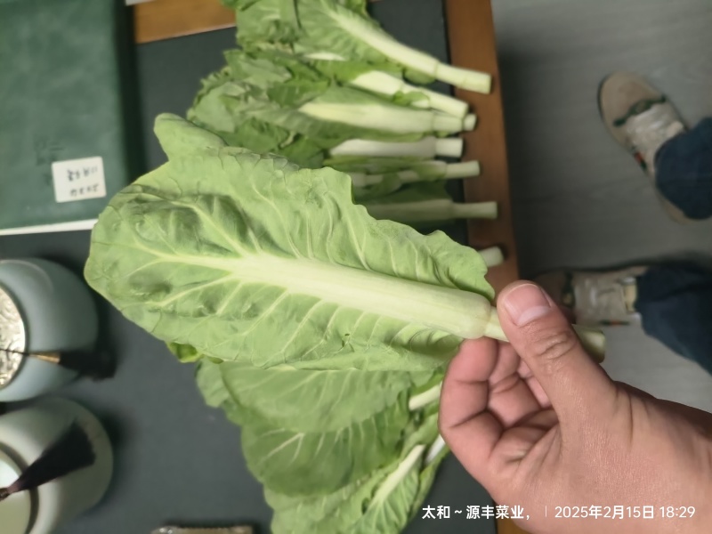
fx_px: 535
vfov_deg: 53.1
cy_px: 267
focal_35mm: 26
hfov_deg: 67.3
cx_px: 356
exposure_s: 1/201
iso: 1250
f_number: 1.8
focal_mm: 4.84
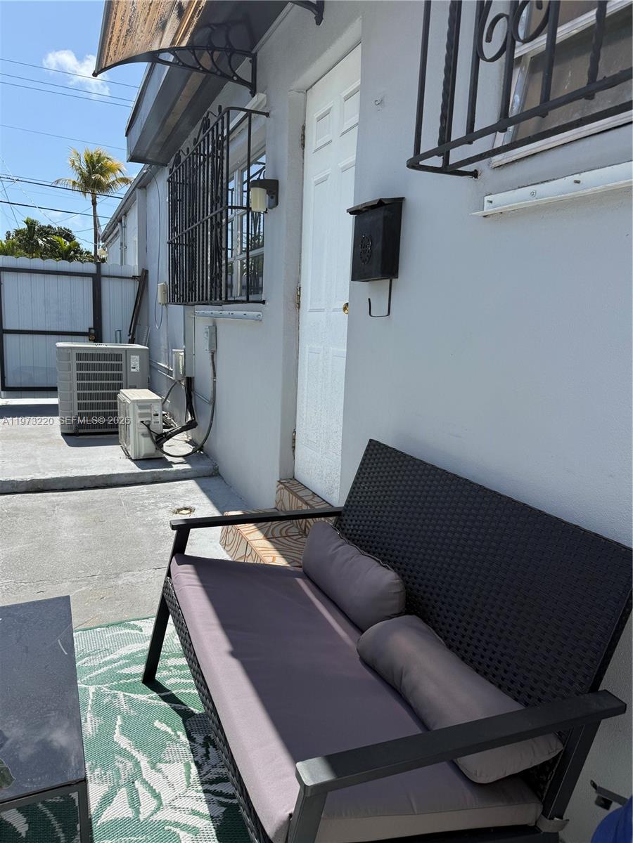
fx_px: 585
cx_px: 316
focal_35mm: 24
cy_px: 422
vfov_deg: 71.6
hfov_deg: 56.8
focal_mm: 6.76
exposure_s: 1/4167
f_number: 1.78
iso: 80
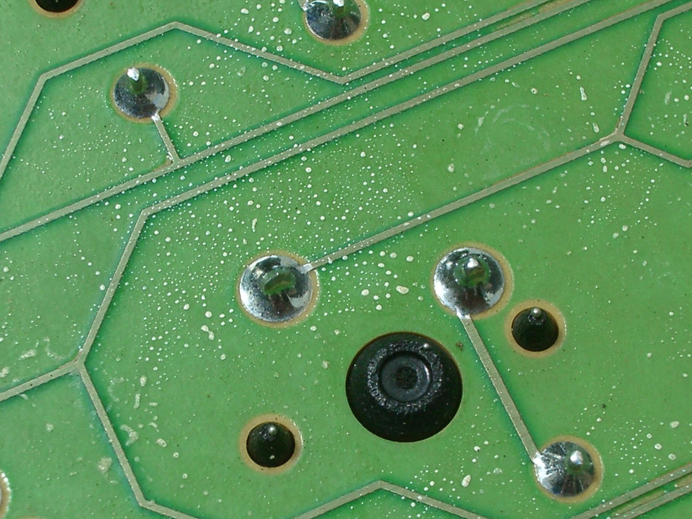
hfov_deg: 16.4
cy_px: 404
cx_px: 393
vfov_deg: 12.3
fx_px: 2399
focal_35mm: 120
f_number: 5.6
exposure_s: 1/250
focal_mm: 10.2
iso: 80
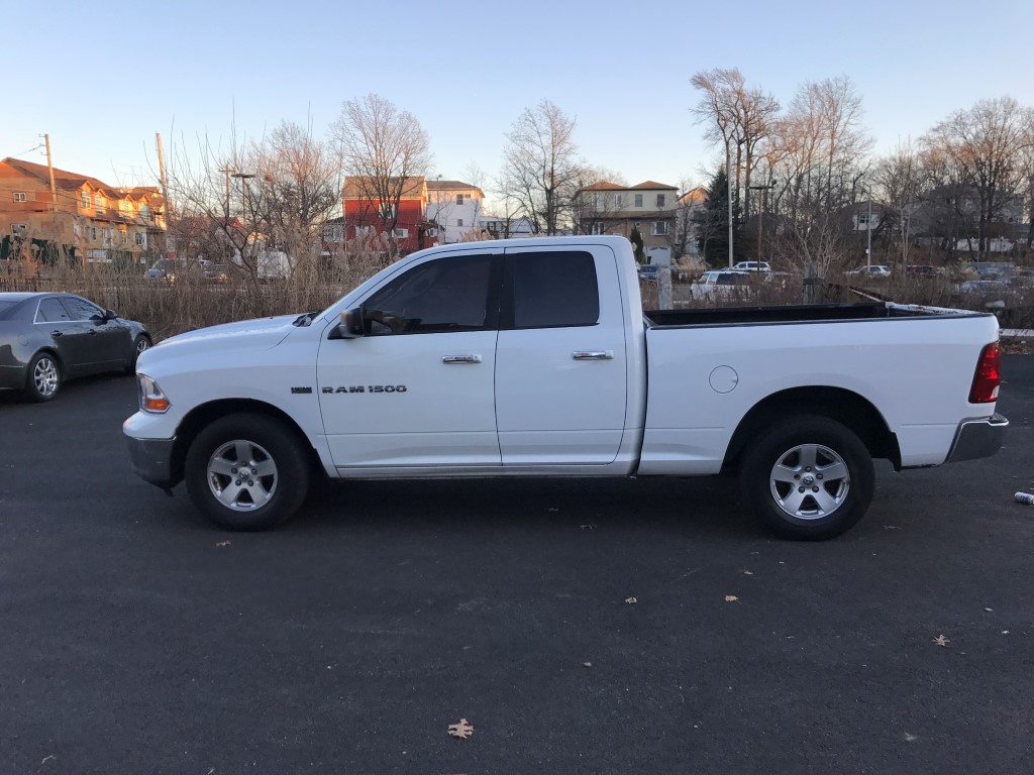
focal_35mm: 28
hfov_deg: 63.4
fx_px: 836
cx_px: 517
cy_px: 388
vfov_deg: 49.7
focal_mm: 3.99
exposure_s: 1/344
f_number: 1.8
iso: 20
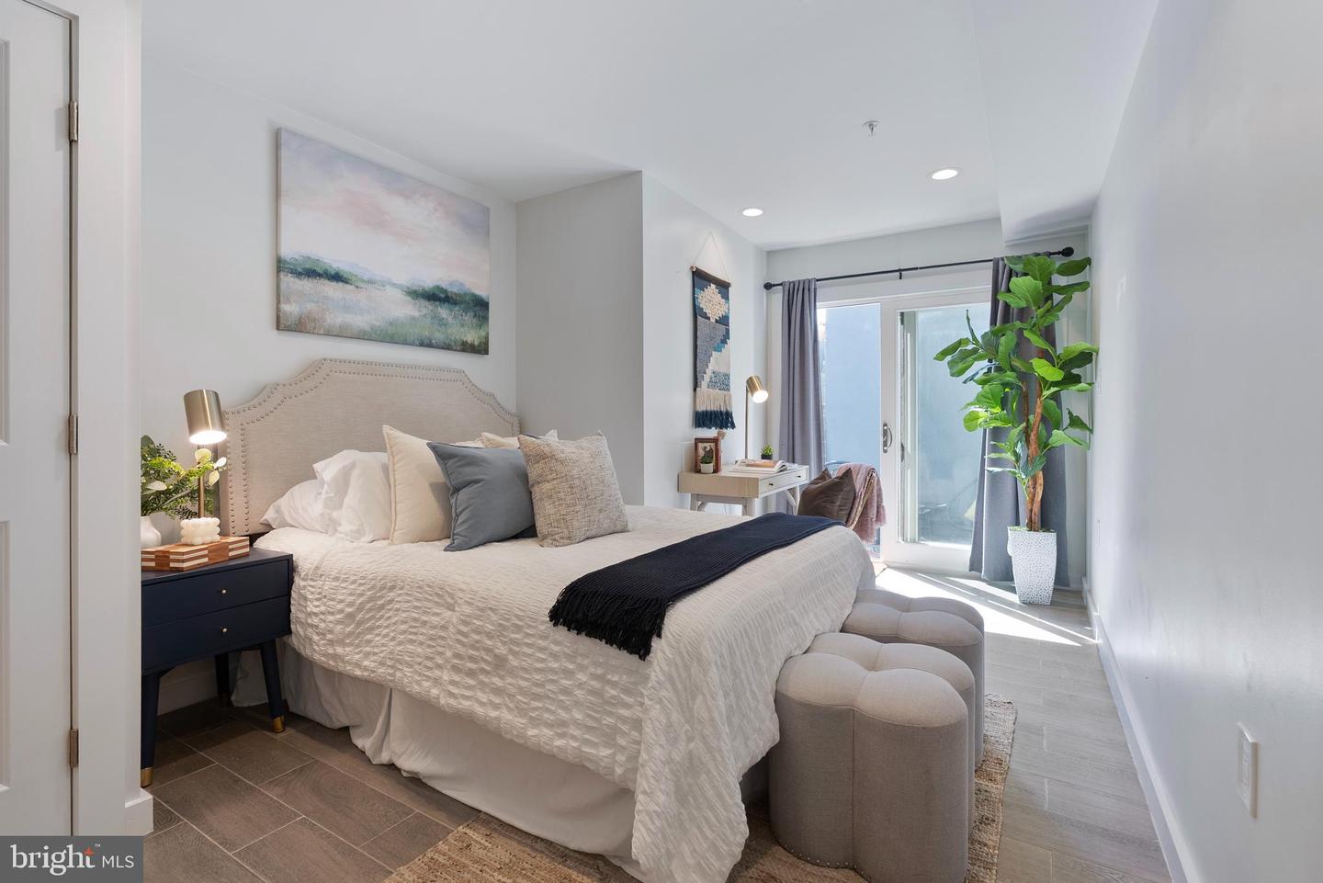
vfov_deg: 73.8
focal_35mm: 16
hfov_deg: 96.7
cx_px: 662
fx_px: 588
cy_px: 442
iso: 200
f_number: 8
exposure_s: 1/3
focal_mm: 16
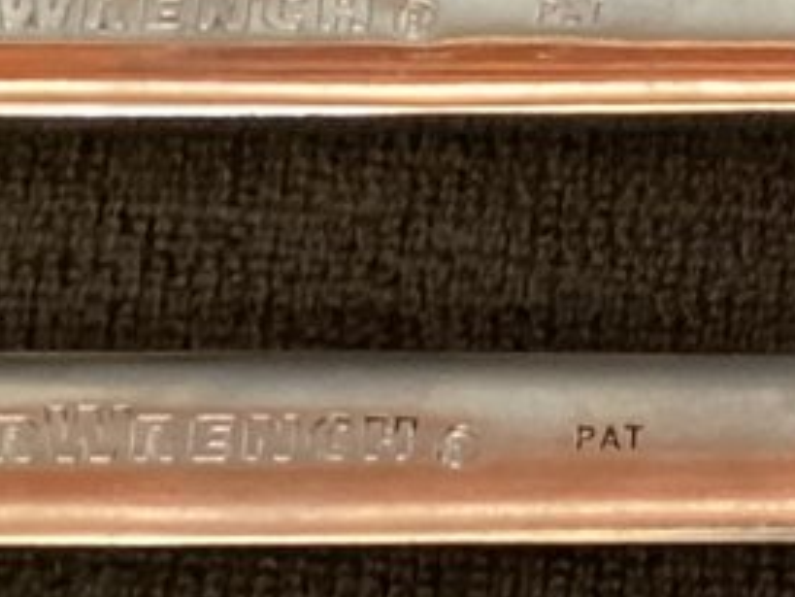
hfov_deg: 11.1
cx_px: 1175
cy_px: 319
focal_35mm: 172
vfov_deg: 8.6
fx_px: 3952
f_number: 2.4
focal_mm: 3.3
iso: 400
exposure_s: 1/25
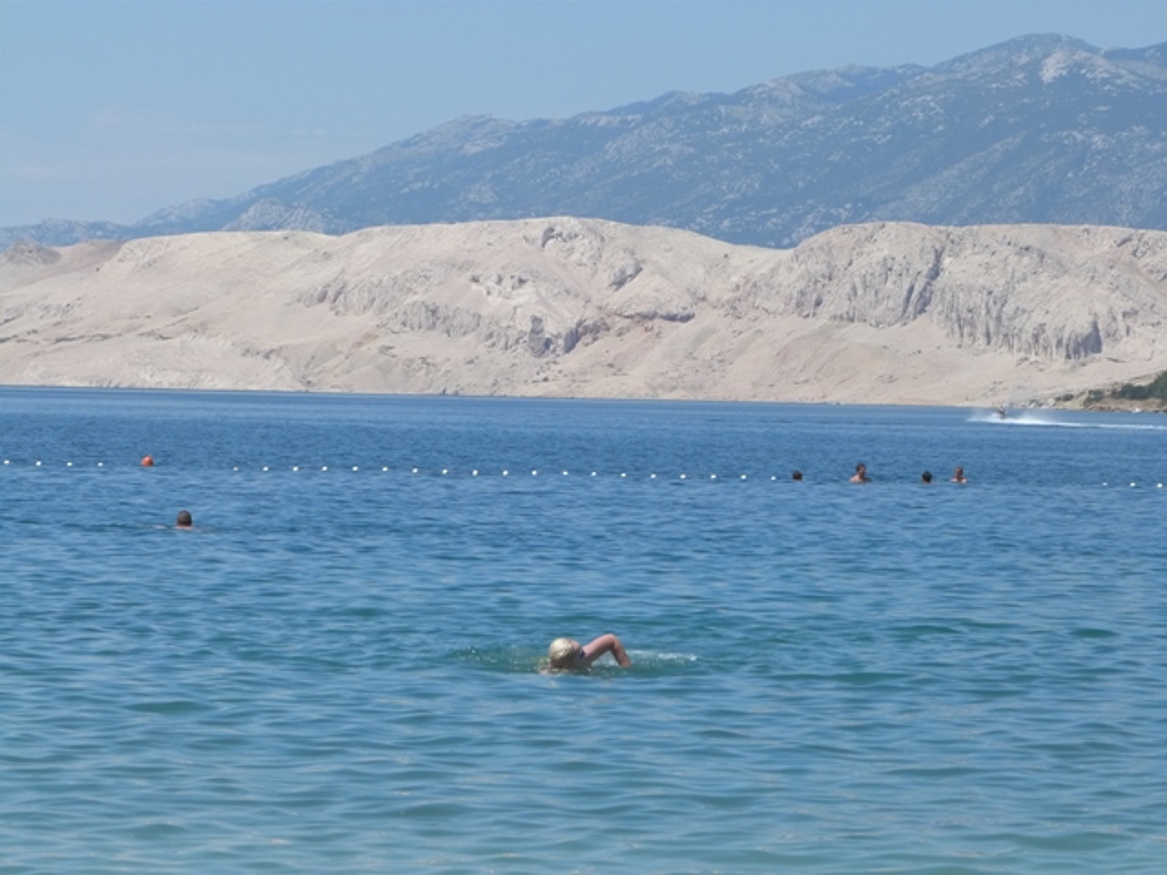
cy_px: 438
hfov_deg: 11.8
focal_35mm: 167
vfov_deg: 8.9
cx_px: 584
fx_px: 5630
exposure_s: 1/500
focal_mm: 30.1
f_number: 5.6
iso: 400
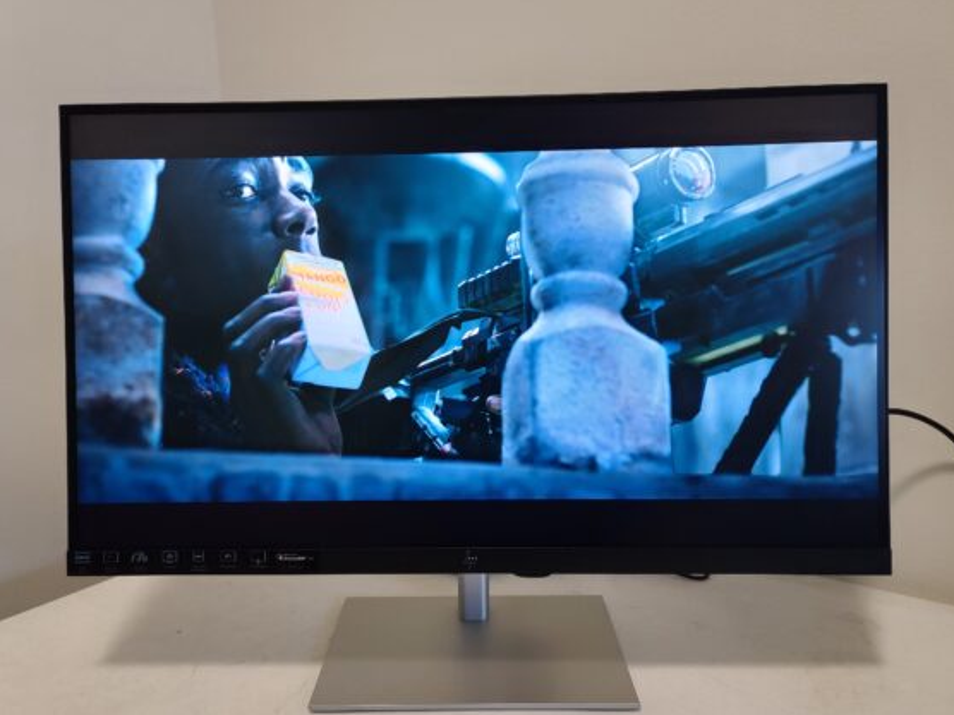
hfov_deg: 65.3
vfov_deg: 51.3
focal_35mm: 27
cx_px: 472
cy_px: 379
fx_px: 744
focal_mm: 7
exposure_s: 1/39
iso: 320
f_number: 1.8
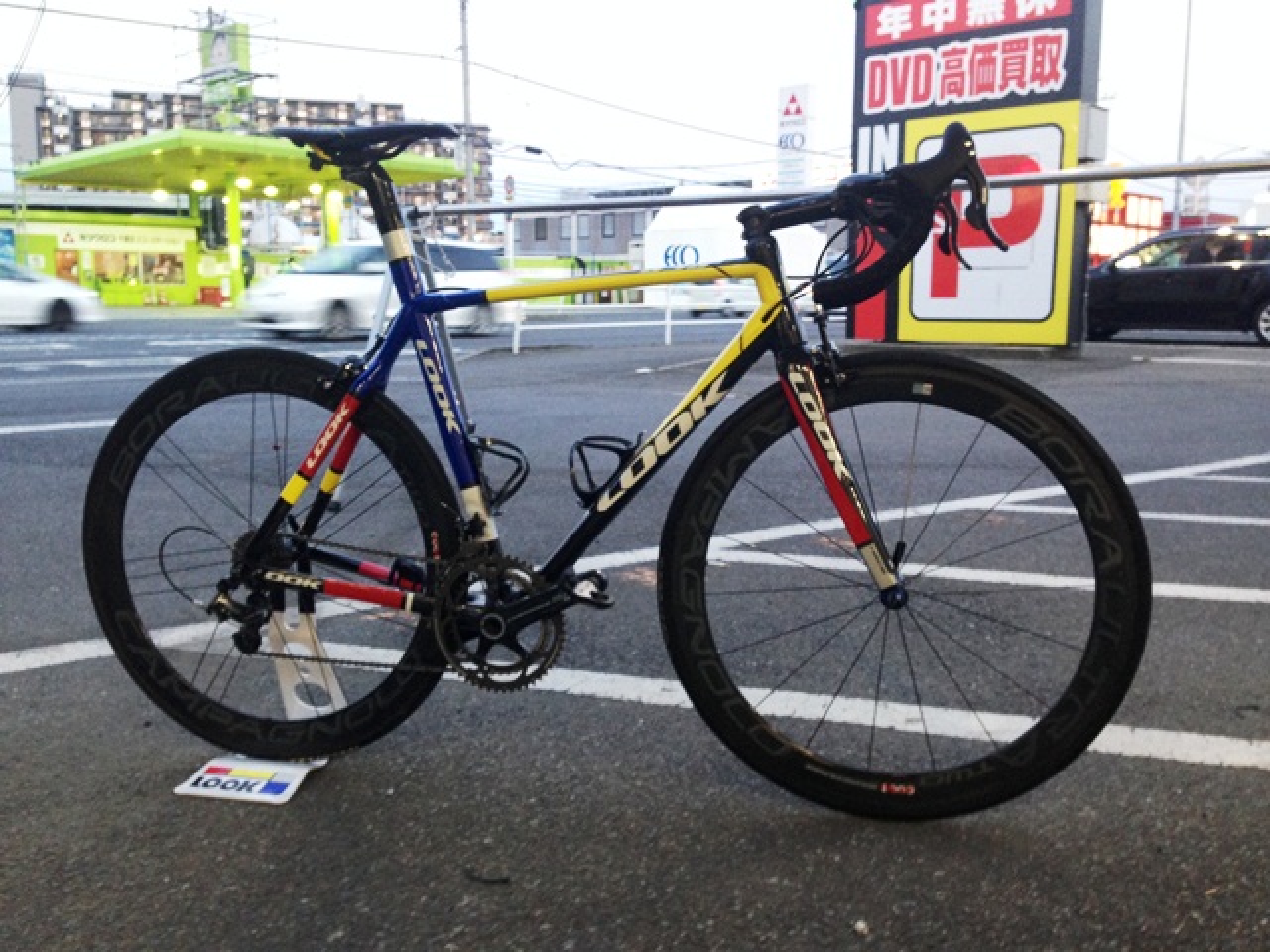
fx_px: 1211
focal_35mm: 33
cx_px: 635
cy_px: 476
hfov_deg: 55.4
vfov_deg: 42.9
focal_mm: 4.12
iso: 160
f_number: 2.4
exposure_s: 1/20
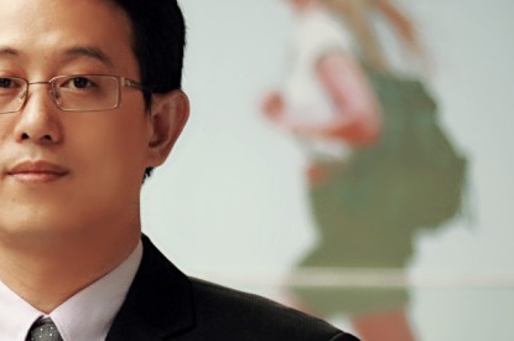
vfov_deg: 3.2
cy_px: 227
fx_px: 6042
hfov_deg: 4.9
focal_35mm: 424
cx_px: -100
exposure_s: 1/200
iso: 400
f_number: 4.5
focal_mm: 115
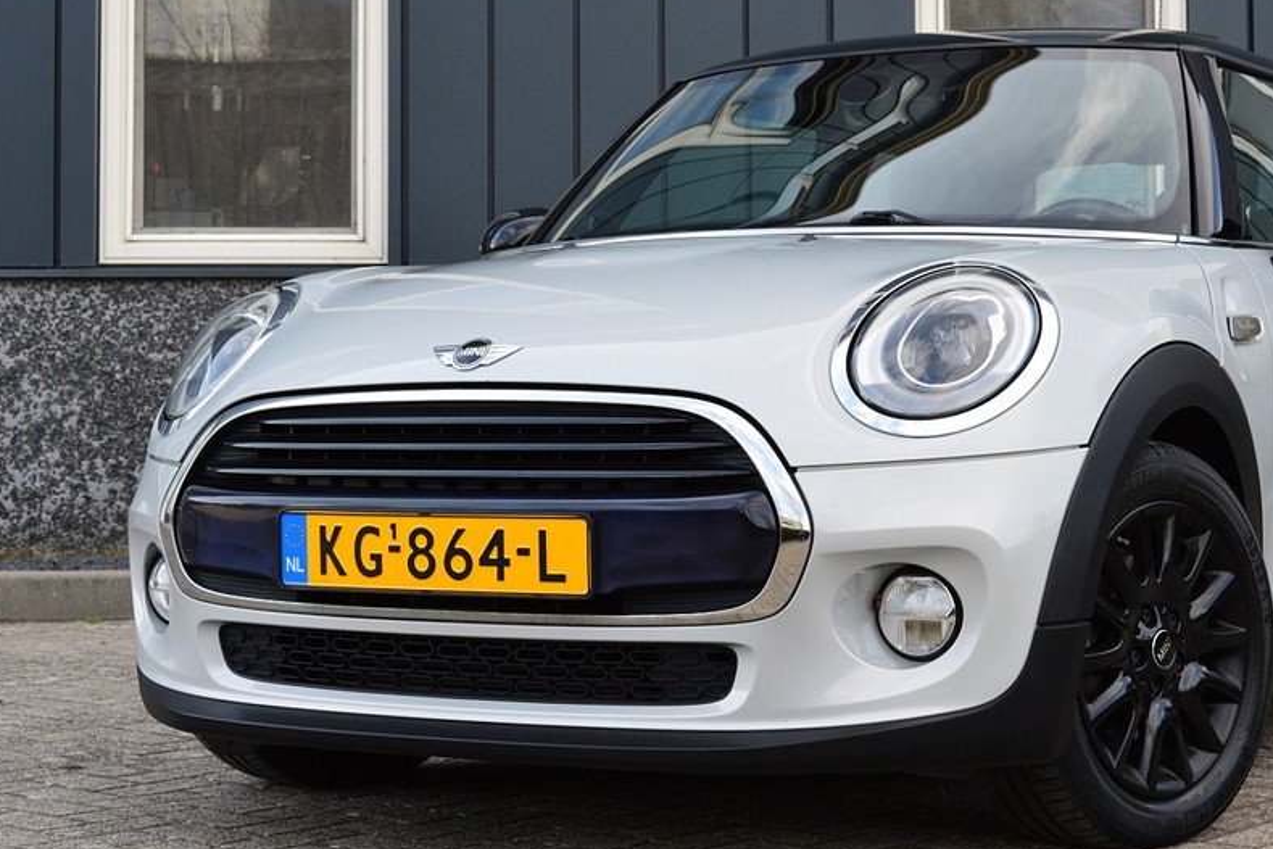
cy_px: 352
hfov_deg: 28.7
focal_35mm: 70
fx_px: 2476
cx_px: 788
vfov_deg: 19.4
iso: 800
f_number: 10
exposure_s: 1/320
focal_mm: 36
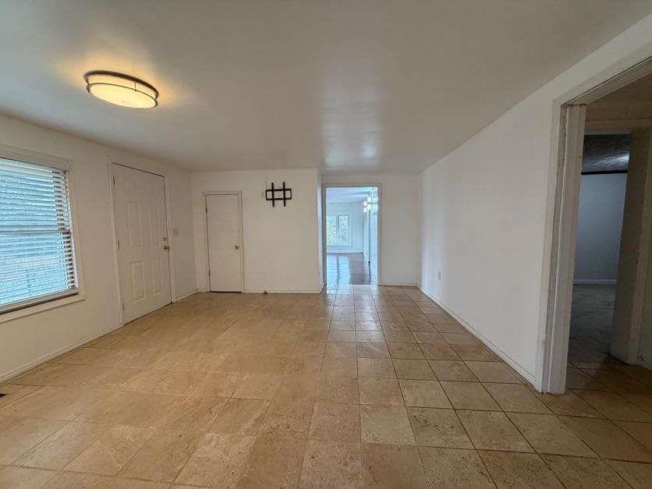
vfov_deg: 85.7
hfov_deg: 102.1
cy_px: 244
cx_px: 326
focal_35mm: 14
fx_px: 264
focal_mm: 2.22
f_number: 2.2
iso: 160
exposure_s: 1/60
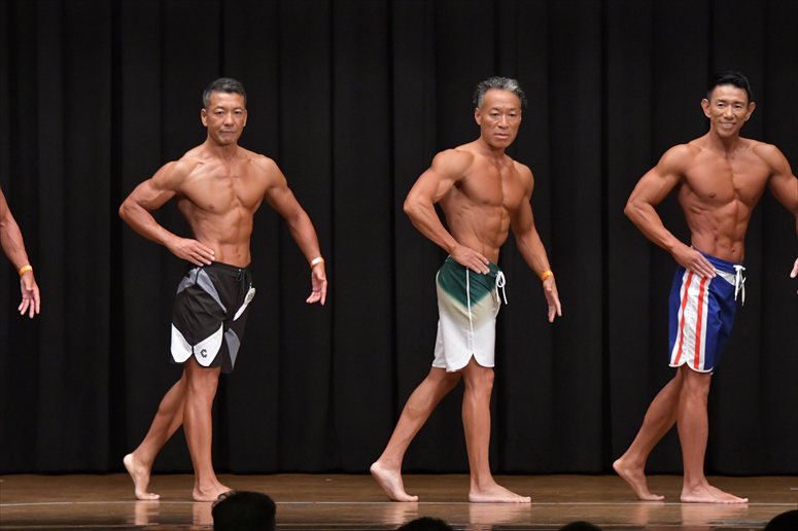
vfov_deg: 6.8
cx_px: 399
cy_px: 266
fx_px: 4476
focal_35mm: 202
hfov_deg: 10.2
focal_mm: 135
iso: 6400
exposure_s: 1/400
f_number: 5.6
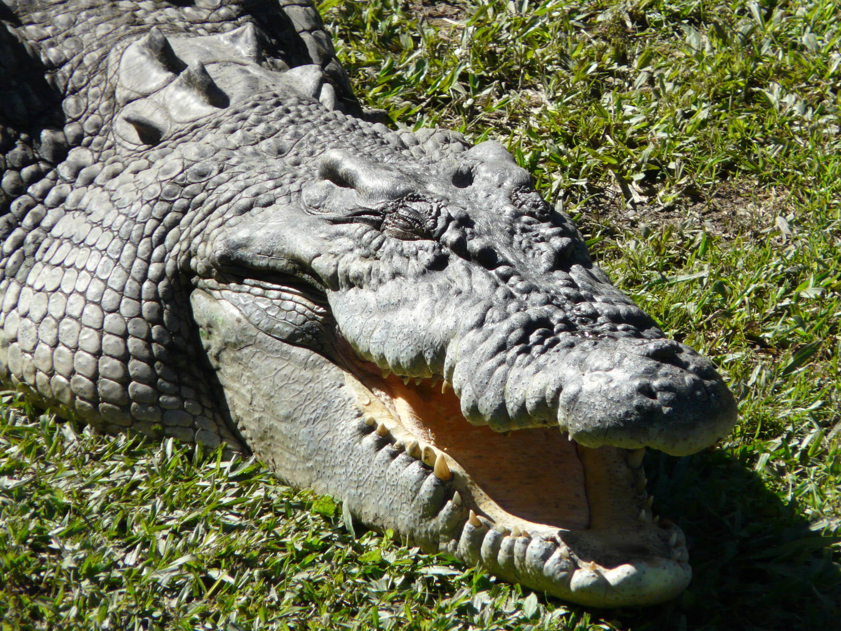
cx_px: 420
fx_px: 12245
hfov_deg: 3.9
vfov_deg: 3.0
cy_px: 316
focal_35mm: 504
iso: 160
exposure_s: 1/500
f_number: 5.6
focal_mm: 82.8
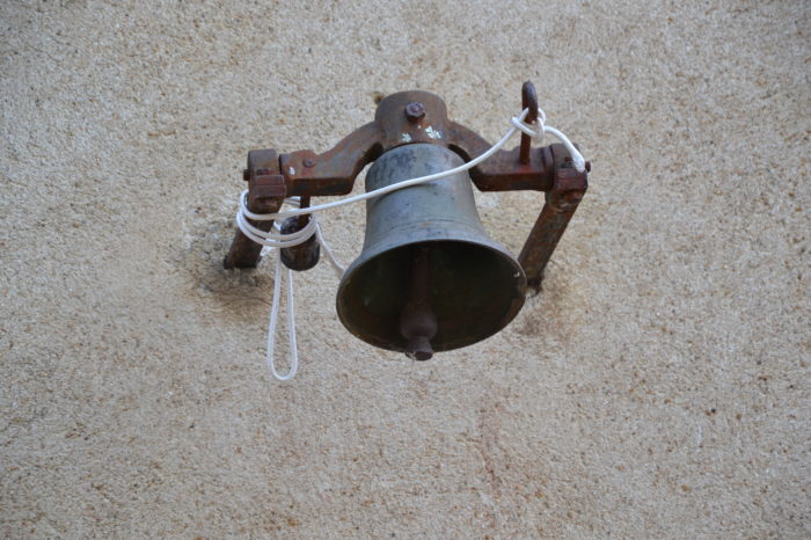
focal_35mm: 158
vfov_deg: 8.7
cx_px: 406
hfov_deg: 13.0
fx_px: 3546
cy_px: 270
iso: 400
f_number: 5.6
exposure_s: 1/160
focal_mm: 105
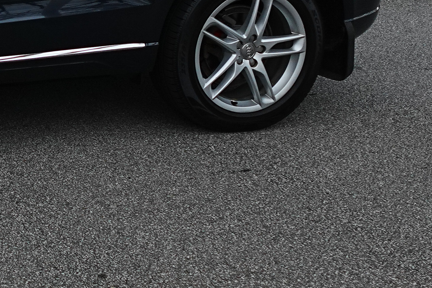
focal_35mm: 75
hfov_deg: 23.6
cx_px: -139
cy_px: -15
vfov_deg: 17.7
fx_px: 900
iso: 125
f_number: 2
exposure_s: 1/4000
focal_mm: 7.6
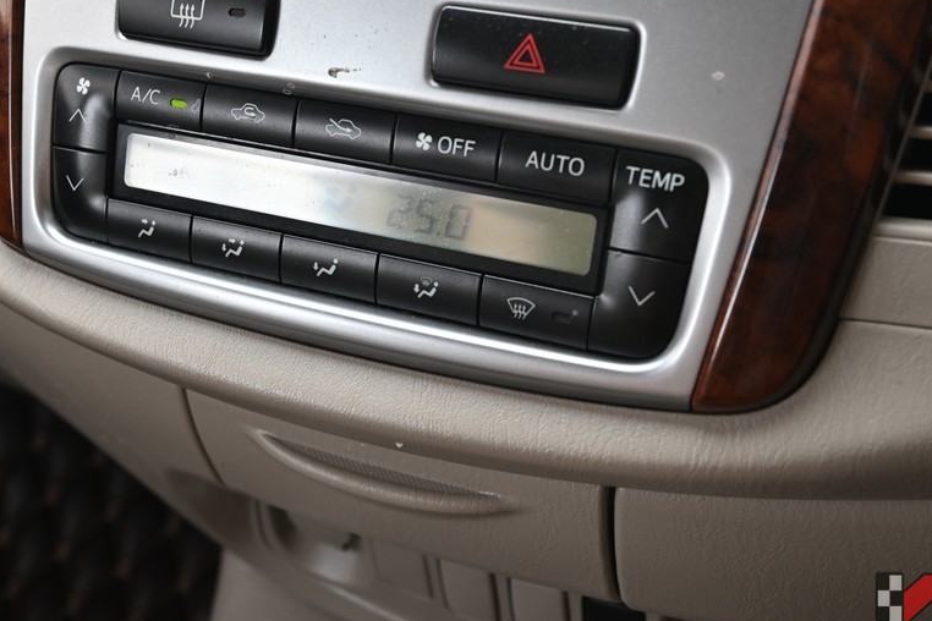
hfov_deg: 37.9
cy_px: 255
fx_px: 1346
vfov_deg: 26.0
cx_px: 331
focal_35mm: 52
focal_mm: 36
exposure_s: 1/45
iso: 200
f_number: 5.6
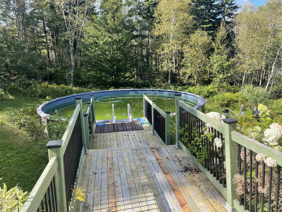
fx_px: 212
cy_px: 106
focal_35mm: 26
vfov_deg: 53.1
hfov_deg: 67.3
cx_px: 141
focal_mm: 4.2
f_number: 1.6
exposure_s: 1/979
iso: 32
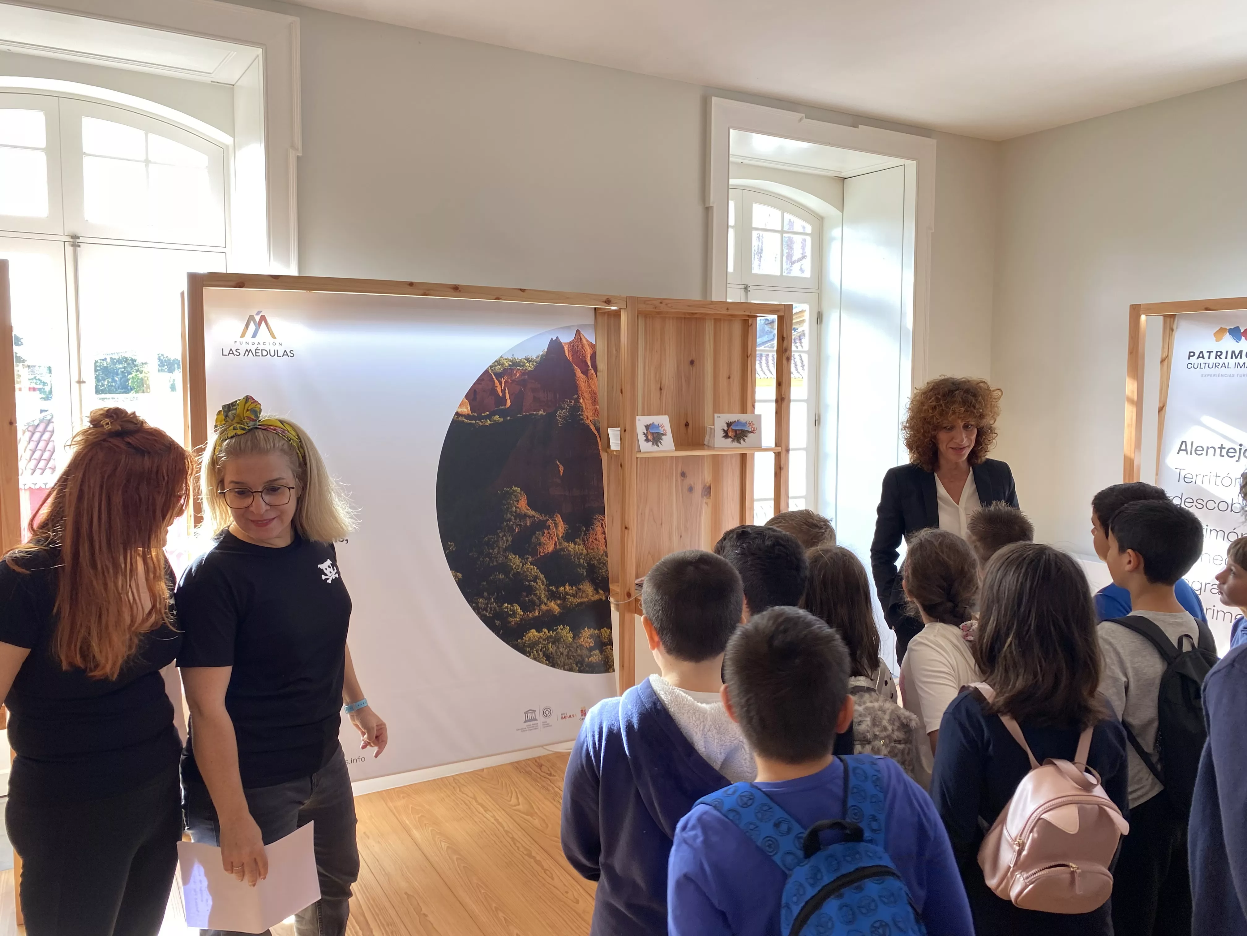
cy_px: 468
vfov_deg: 53.1
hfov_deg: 67.3
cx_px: 624
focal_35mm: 26
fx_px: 937
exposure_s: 1/100
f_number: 1.8
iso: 32
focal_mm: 4.25
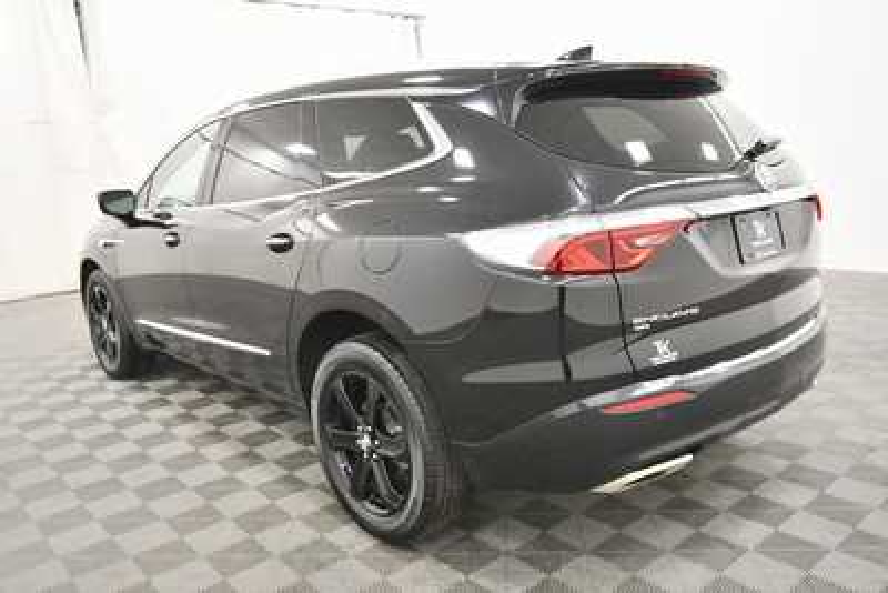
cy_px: 296
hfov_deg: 61.9
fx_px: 740
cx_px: 444
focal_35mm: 30
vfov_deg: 43.6
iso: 2500
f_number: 5.6
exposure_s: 1/125
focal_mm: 20
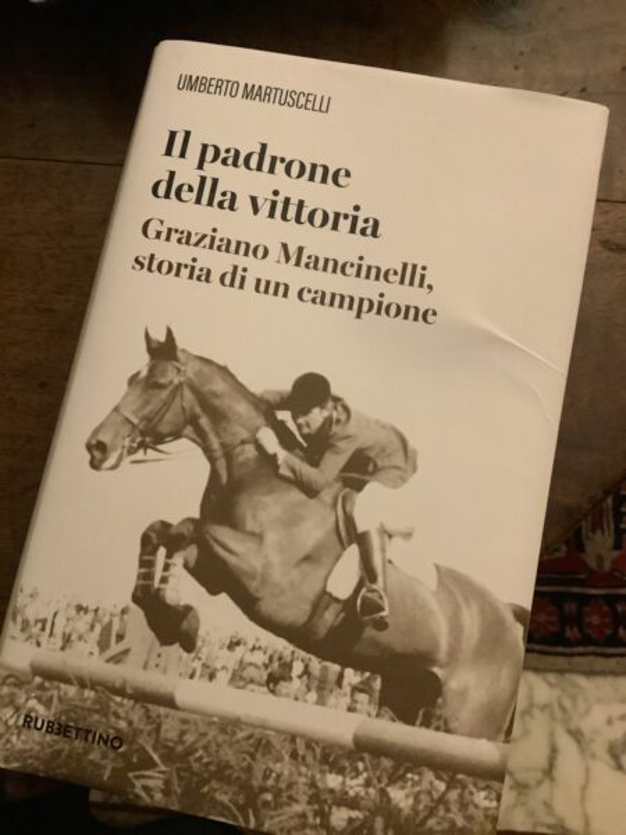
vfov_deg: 58.4
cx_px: 313
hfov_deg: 45.4
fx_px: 747
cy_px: 418
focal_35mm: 31
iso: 640
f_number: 2.4
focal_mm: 3.3
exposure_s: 1/24
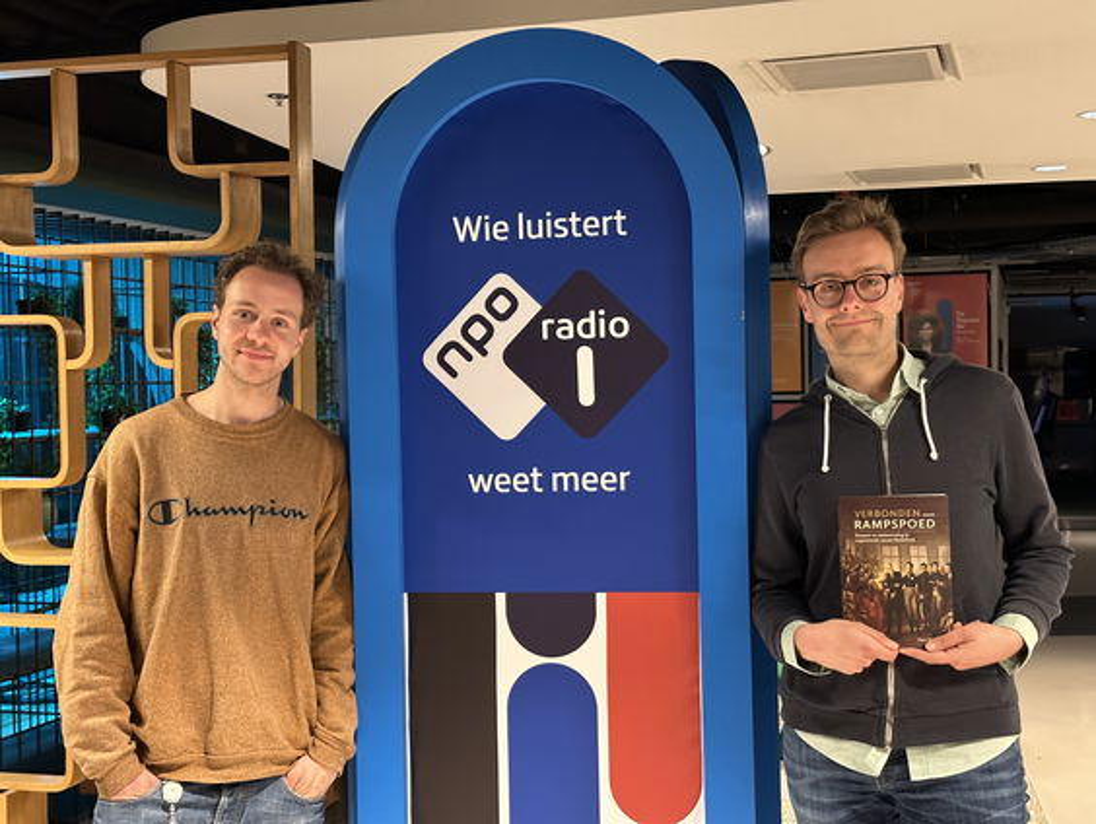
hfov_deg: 39.6
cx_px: 548
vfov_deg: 30.3
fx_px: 1521
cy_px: 412
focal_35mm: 48
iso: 320
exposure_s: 1/33
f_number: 1.78
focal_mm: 6.86
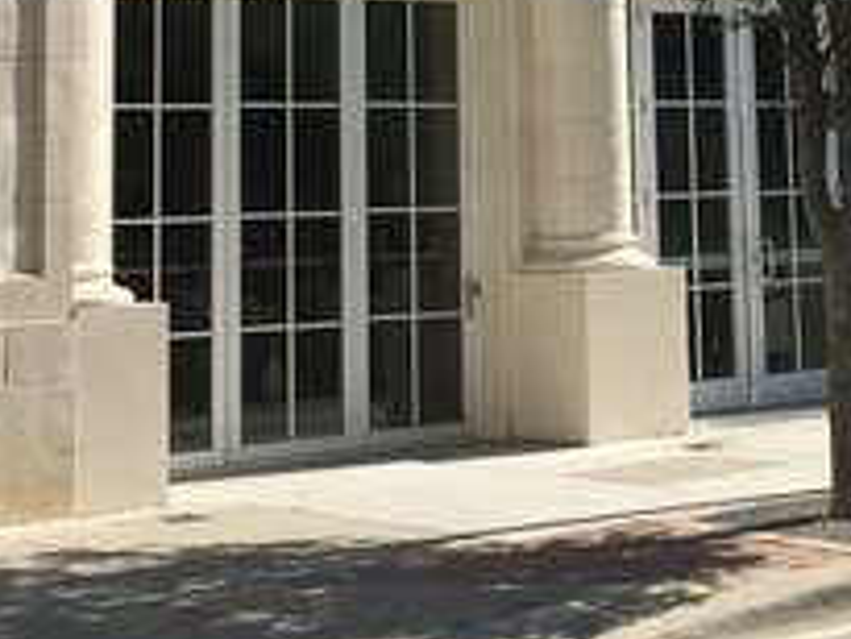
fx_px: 2780
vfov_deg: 12.4
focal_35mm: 113
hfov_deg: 17.4
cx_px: 556
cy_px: -344
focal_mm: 4.15
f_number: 2.2
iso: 25
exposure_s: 1/1451
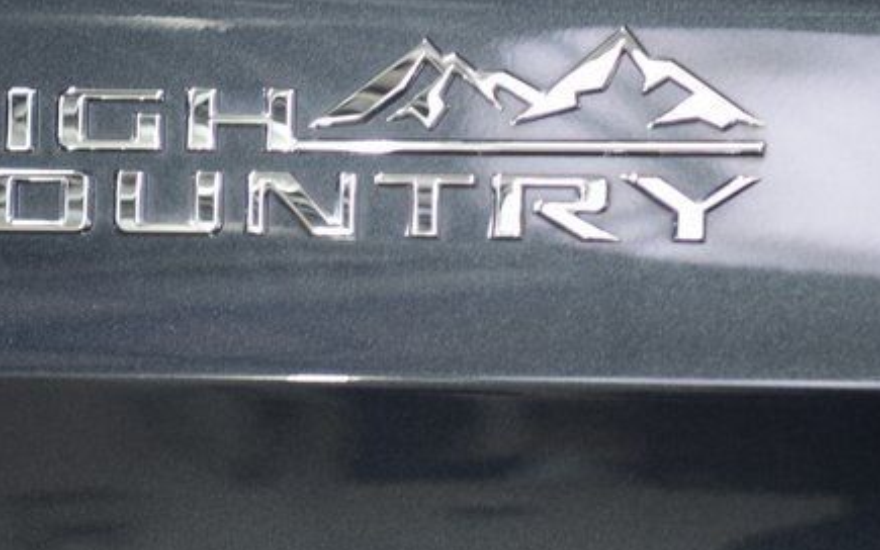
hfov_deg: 15.4
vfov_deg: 9.7
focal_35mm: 135
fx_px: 3238
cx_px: 289
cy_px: 185
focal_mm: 60
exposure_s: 1/80
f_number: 2.8
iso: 1600
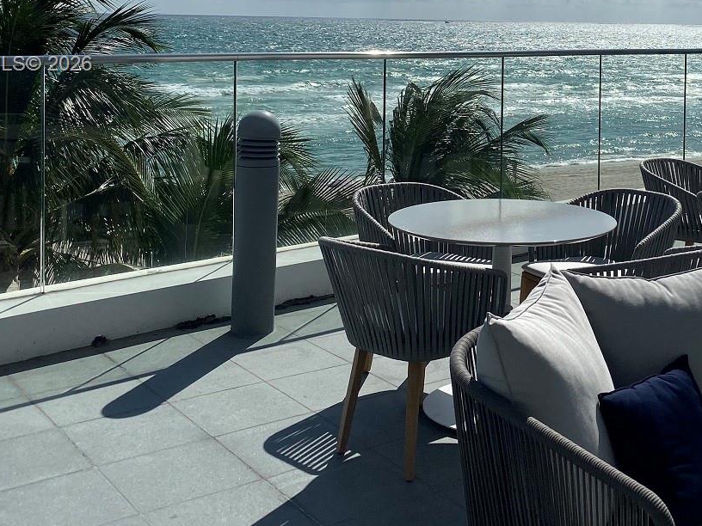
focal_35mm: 51
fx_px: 1034
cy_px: 65
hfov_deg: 36.7
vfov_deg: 27.6
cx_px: 513
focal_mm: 4.25
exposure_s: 1/11628
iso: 32
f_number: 1.8
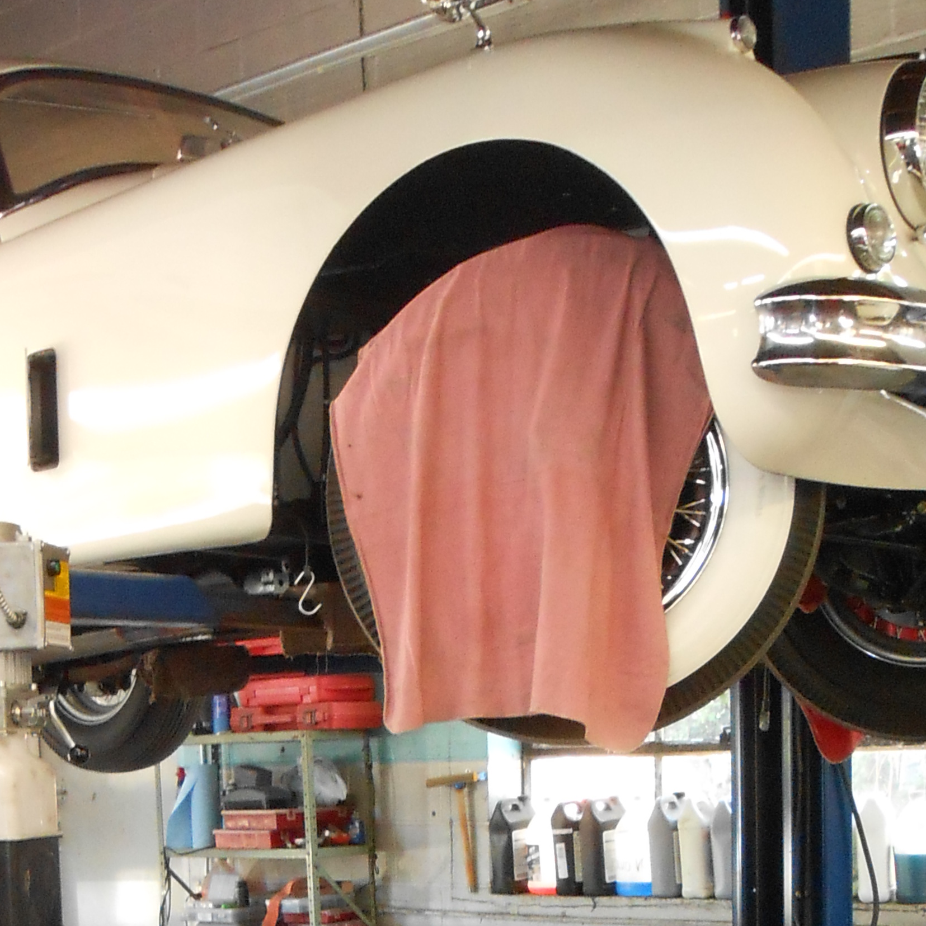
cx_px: 389
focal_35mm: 64
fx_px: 1937
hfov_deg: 26.9
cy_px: 1019
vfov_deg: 25.0
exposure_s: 1/25
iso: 400
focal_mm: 4.6
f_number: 3.5
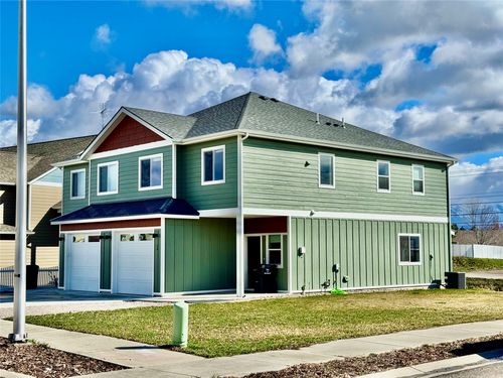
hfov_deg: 39.7
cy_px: 189
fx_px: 697
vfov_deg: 30.3
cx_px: 252
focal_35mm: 48
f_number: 1.78
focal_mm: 6.76
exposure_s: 1/3425
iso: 64
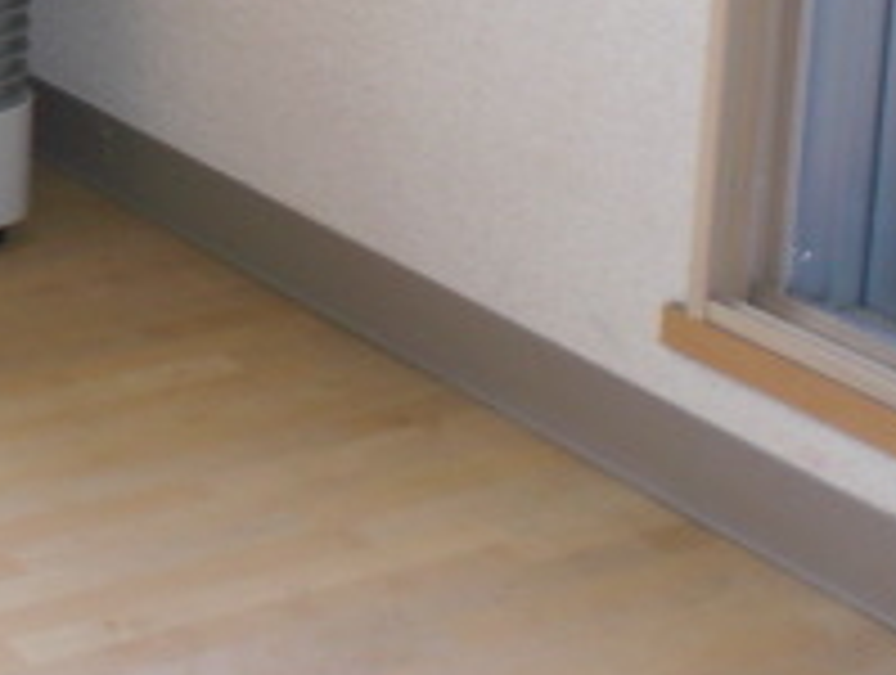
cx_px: -261
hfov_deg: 15.4
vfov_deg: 11.7
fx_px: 3164
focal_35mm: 122
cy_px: -315
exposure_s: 1/80
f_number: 3.1
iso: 100
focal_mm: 6.3
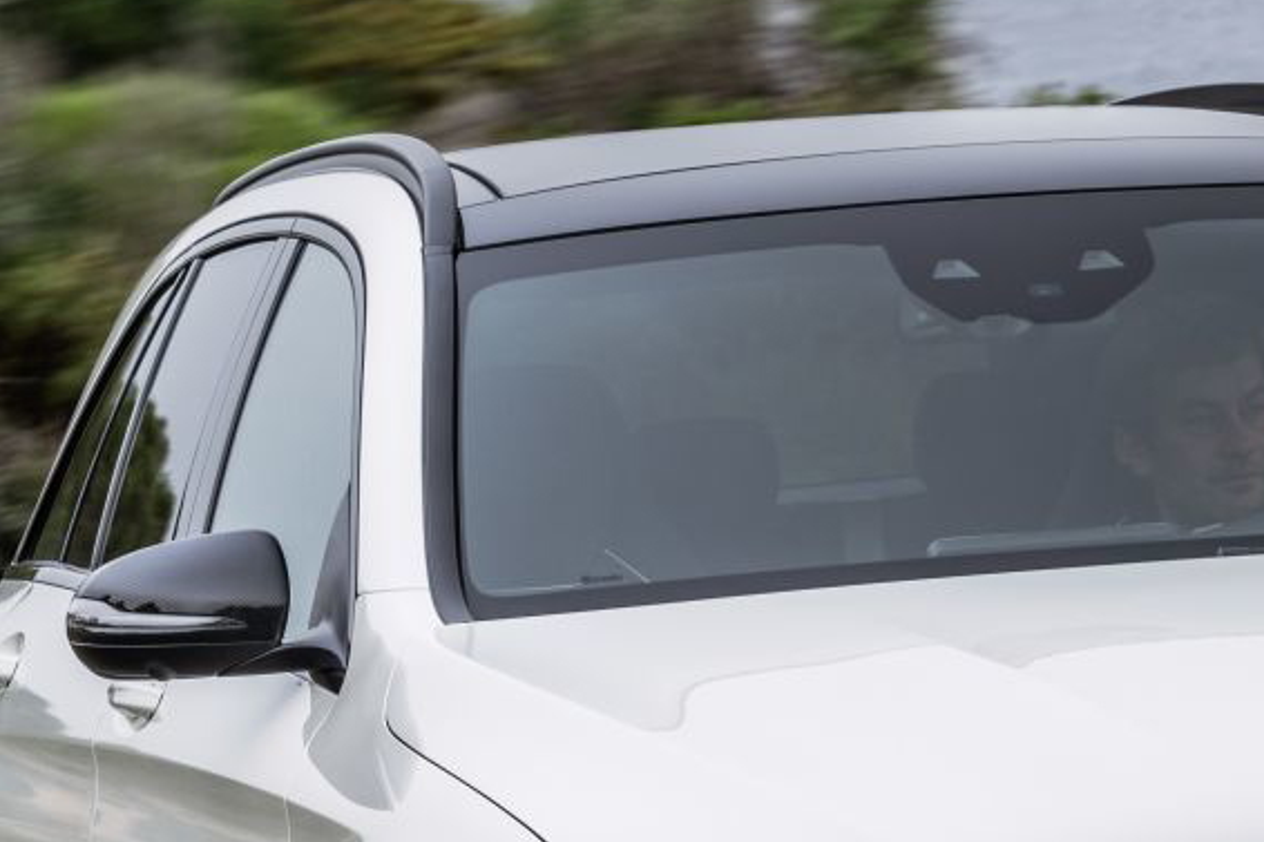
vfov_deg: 3.0
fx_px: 16075
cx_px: 855
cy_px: 683
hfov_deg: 4.5
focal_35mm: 458
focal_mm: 135
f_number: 11
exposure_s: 1/25
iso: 100
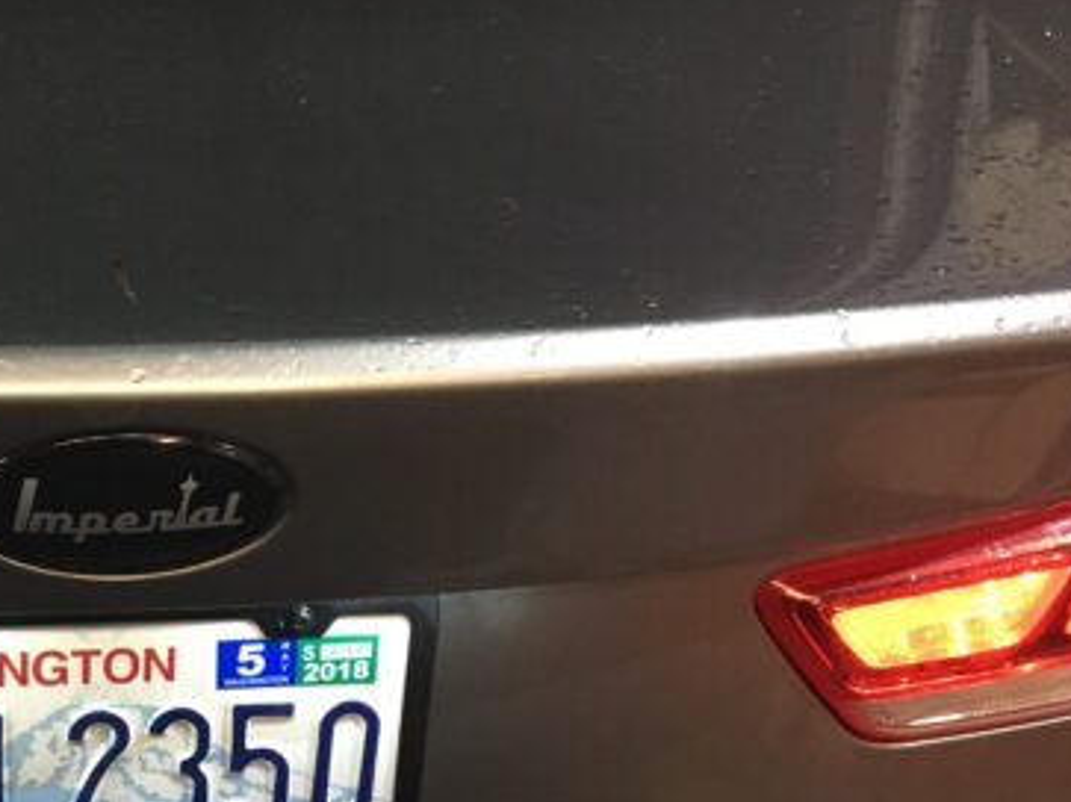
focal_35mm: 56
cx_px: 91
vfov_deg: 25.4
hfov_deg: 32.5
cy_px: 688
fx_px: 1732
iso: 200
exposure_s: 1/20
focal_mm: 4.15
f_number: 2.2
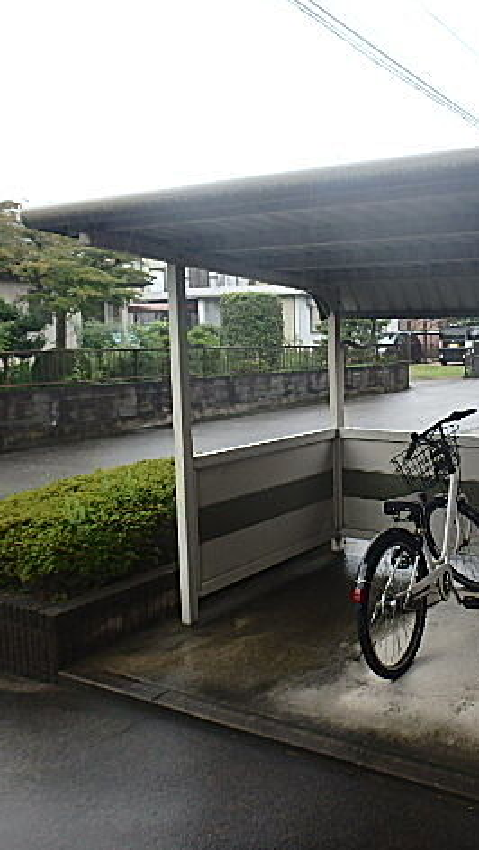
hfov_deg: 35.6
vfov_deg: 62.6
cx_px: 432
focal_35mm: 31
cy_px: 430
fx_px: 699
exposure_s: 1/80
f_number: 3.5
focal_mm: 3.7
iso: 125
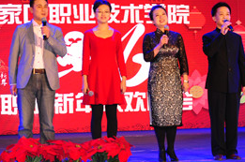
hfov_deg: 26.7
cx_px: 111
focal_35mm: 76
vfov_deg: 17.9
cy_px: 76
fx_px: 516
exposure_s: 1/60
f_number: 3.8
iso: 400
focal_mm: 22
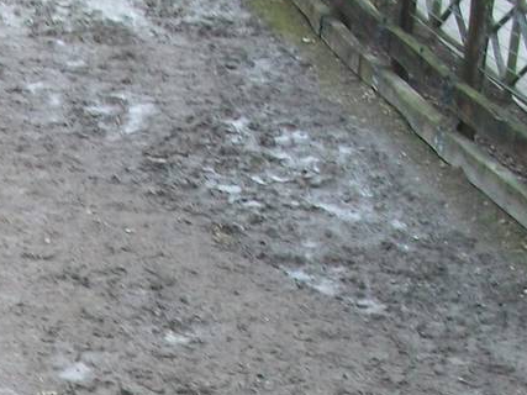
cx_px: -135
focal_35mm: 120
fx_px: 1826
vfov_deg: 11.6
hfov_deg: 15.7
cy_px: 648
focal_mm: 5.7
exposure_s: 1/50
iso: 80
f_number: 2.9
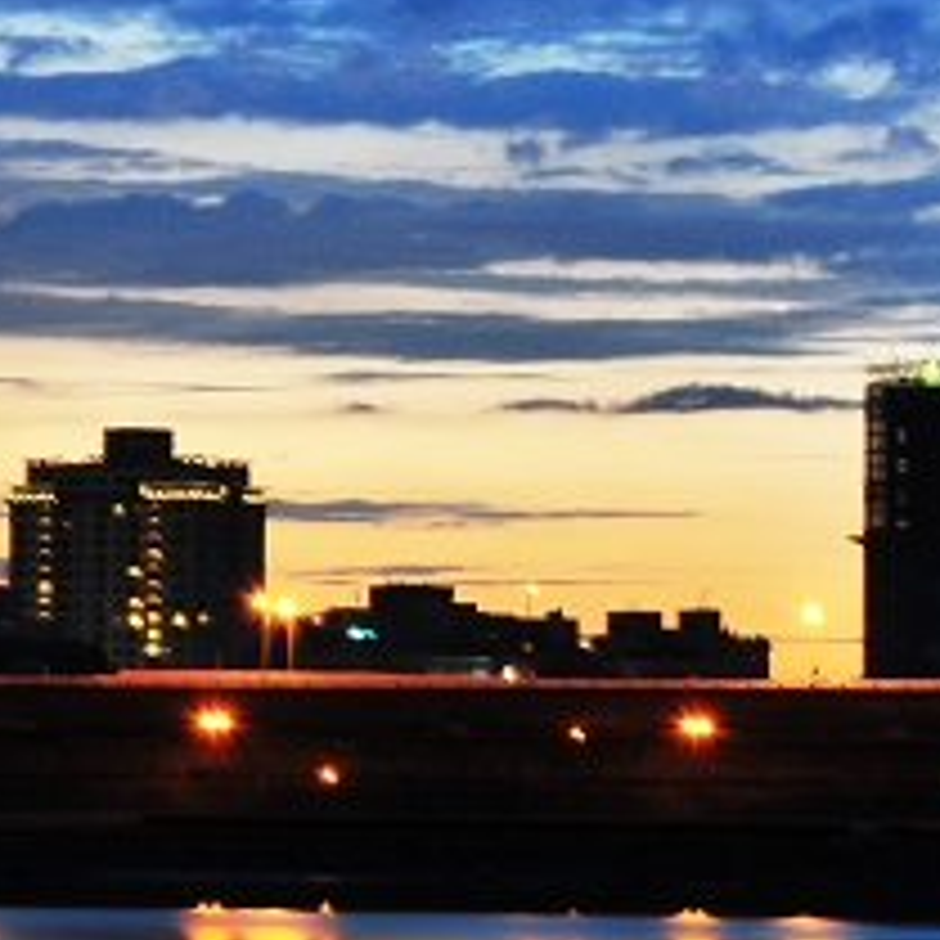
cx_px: 324
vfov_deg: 7.2
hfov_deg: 7.2
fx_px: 7496
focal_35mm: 244
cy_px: 421
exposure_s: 20
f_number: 22
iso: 200
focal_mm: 50
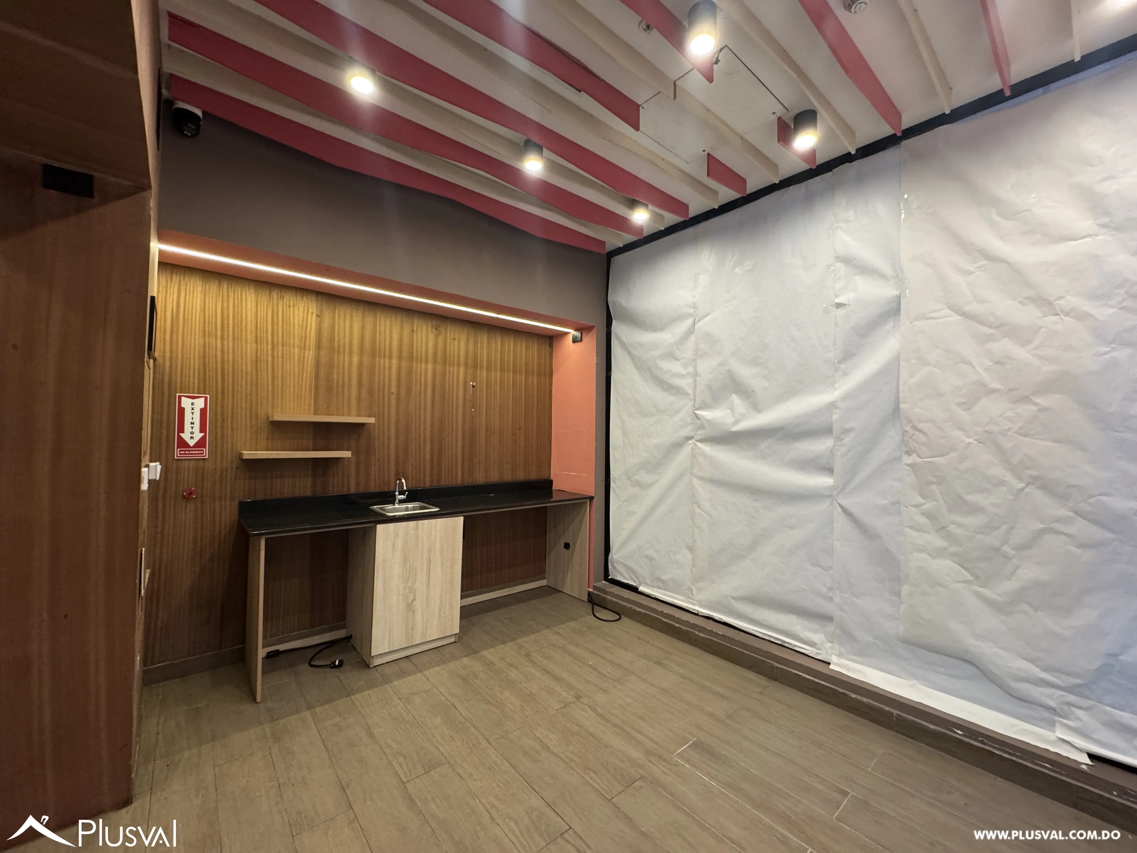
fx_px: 460
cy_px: 426
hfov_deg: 102.1
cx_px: 568
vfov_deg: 85.7
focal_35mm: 14
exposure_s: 1/60
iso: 320
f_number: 2.2
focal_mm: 2.22
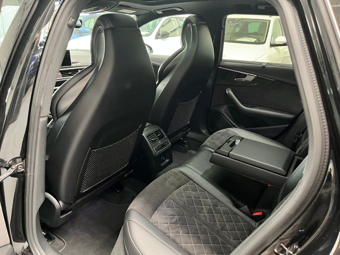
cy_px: 128
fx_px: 255
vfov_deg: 53.1
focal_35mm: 26
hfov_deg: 67.3
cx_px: 170
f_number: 1.6
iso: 640
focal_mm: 5.1
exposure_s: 1/31
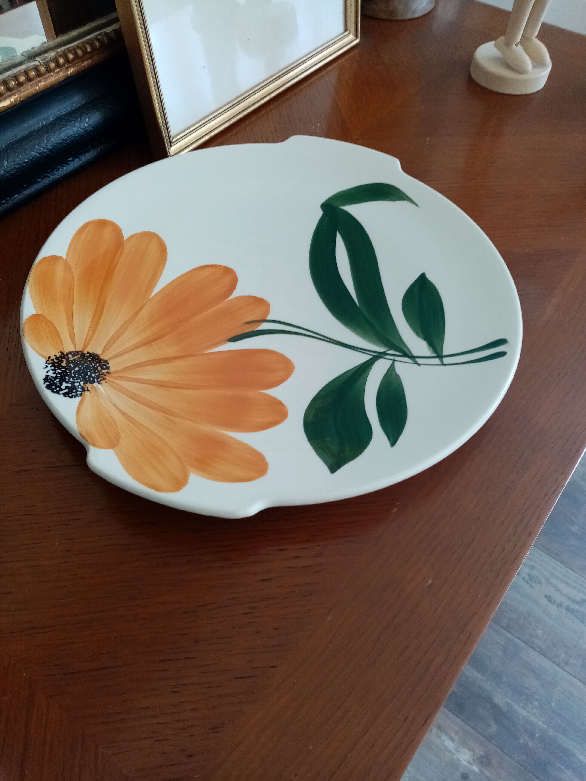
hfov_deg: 53.1
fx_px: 587
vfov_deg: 67.3
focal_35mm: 26
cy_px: 390
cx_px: 293
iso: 124
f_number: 1.8
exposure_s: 1/33.3
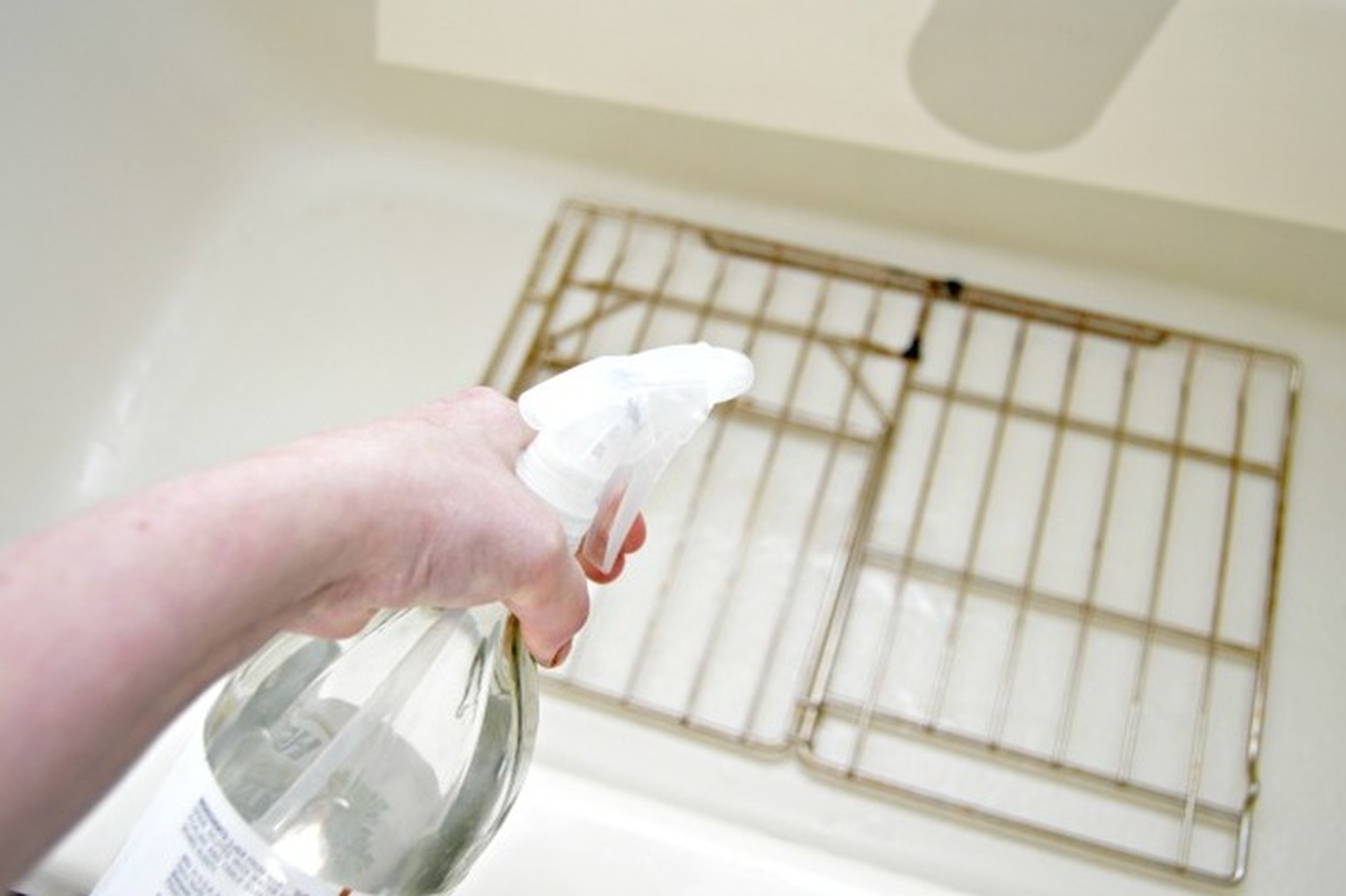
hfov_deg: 60.3
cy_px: 442
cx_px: 687
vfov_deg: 42.3
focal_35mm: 31
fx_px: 1158
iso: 900
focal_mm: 20
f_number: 3.5
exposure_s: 1/60
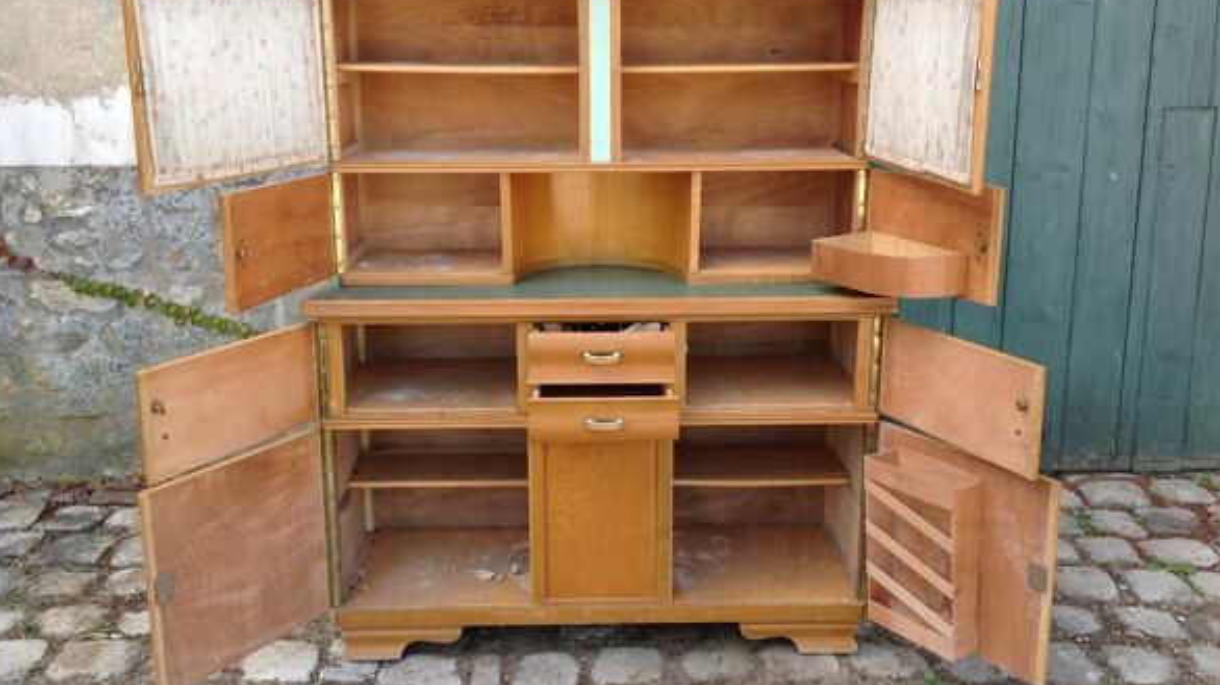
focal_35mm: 39
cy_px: 306
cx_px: 616
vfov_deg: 30.4
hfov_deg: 51.6
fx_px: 1261
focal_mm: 4.28
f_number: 2.4
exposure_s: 1/318
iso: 50
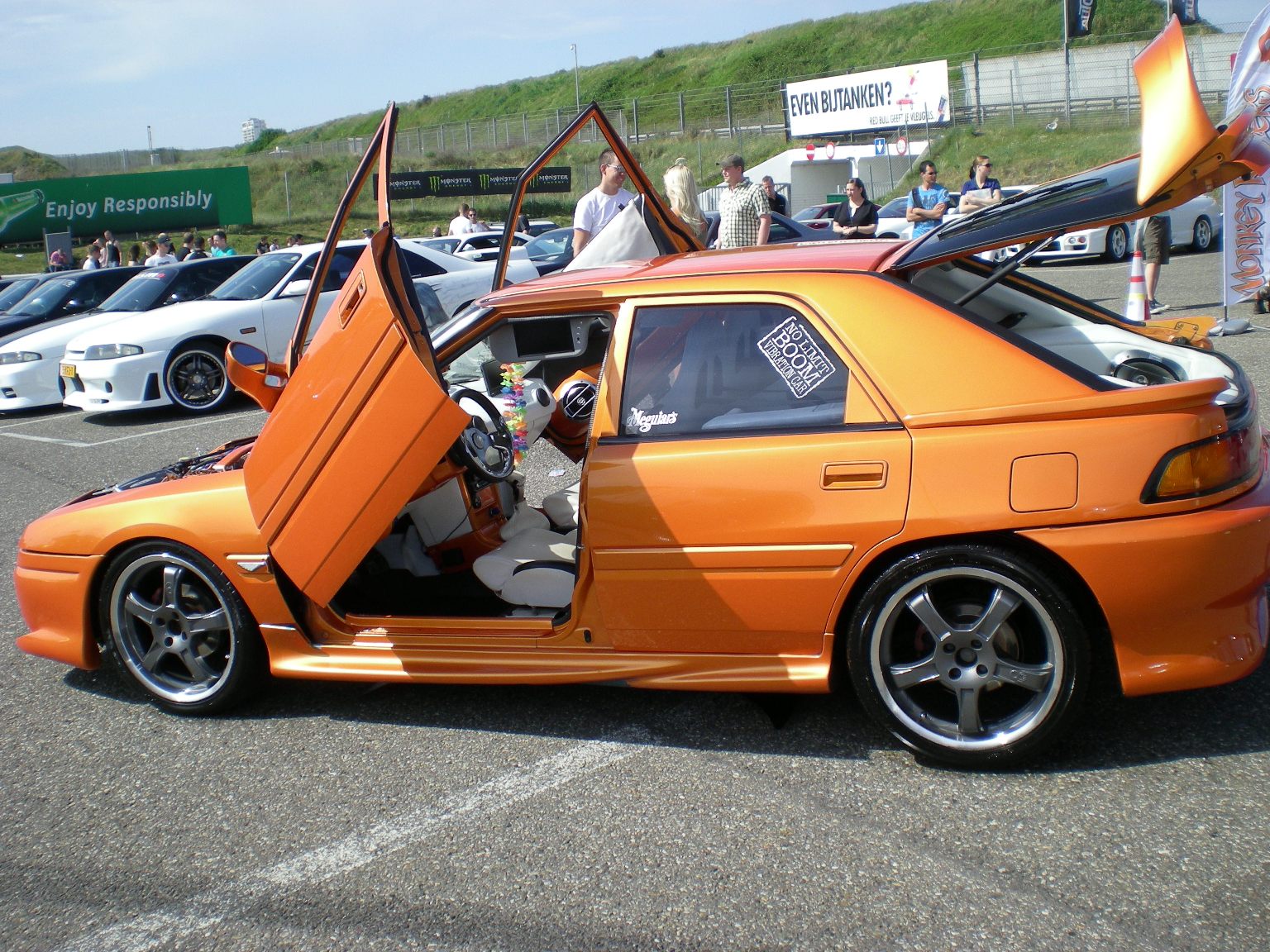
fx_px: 1394
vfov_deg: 37.7
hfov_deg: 49.0
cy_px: 476
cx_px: 635
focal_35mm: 38
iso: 50
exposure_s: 1/306
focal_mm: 6.3
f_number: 4.6
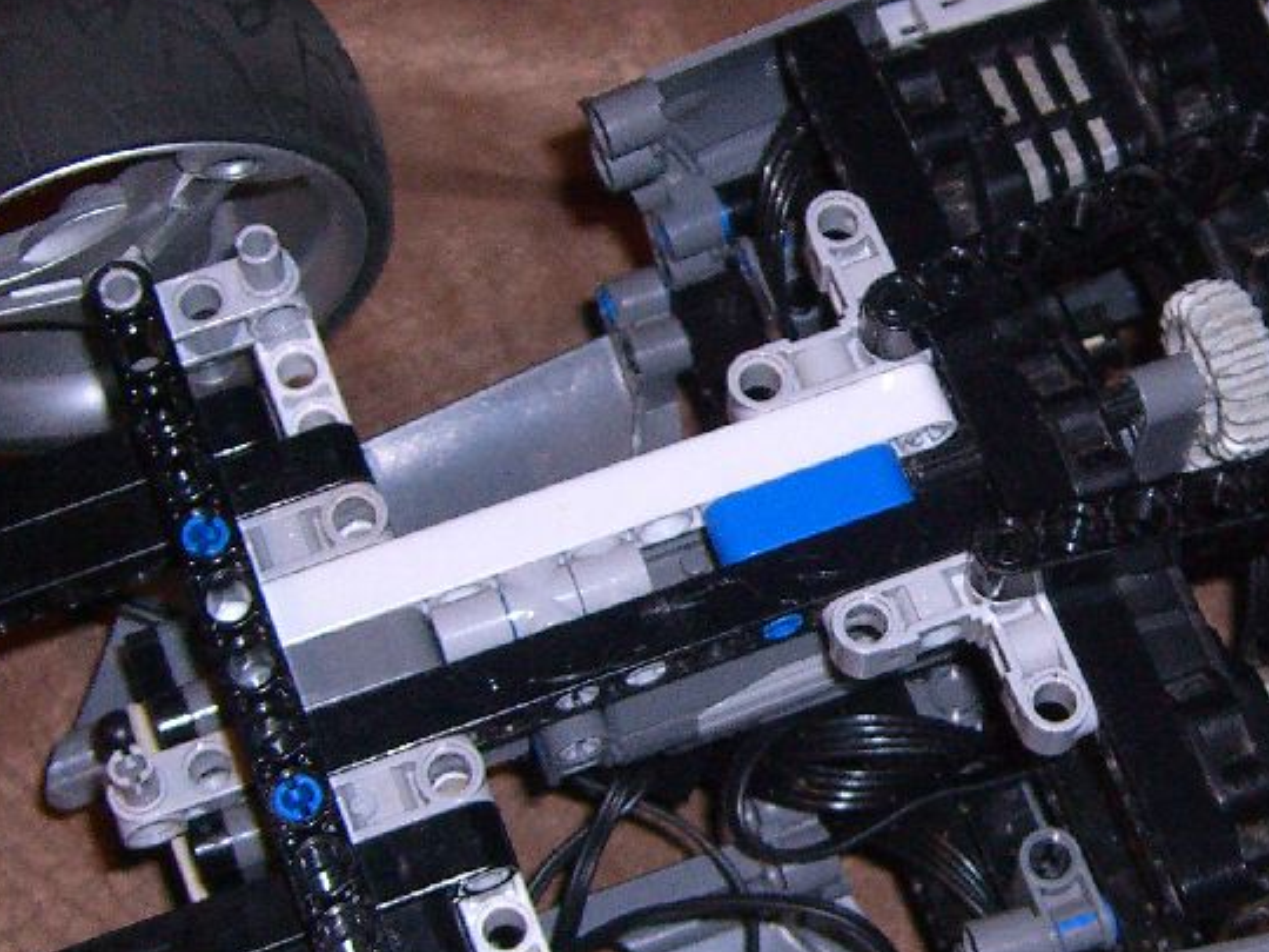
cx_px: 1022
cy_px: 527
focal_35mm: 90
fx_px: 3299
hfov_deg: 21.5
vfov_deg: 16.4
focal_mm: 7.9
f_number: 2.8
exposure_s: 1/60
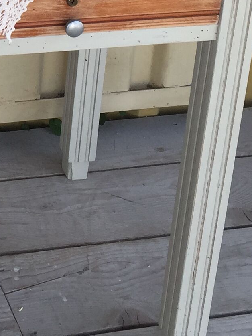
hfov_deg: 12.5
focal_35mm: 113
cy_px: -126
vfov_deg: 16.3
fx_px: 1097
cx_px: -124
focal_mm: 4.15
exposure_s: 1/356
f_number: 2.2
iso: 32
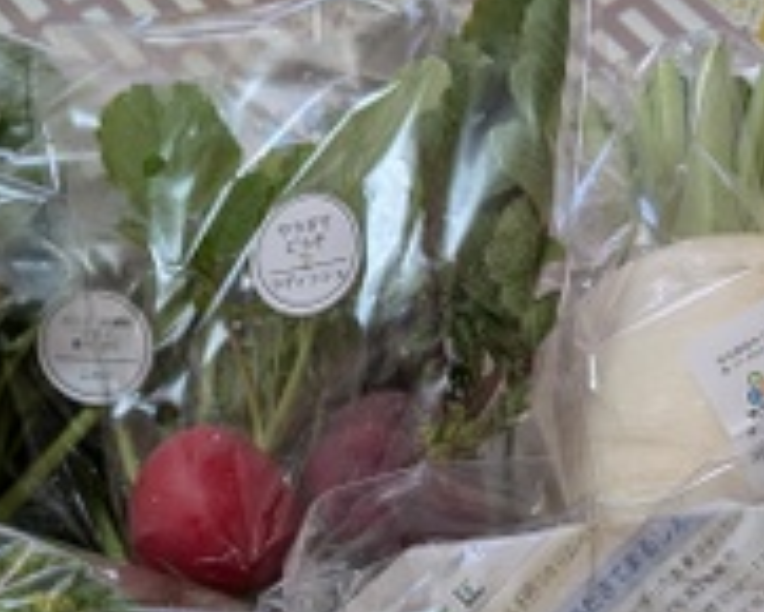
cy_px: 625
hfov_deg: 30.4
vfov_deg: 23.5
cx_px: 473
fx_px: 1403
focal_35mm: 62
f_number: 1.7
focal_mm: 4.53
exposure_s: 1/405
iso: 26
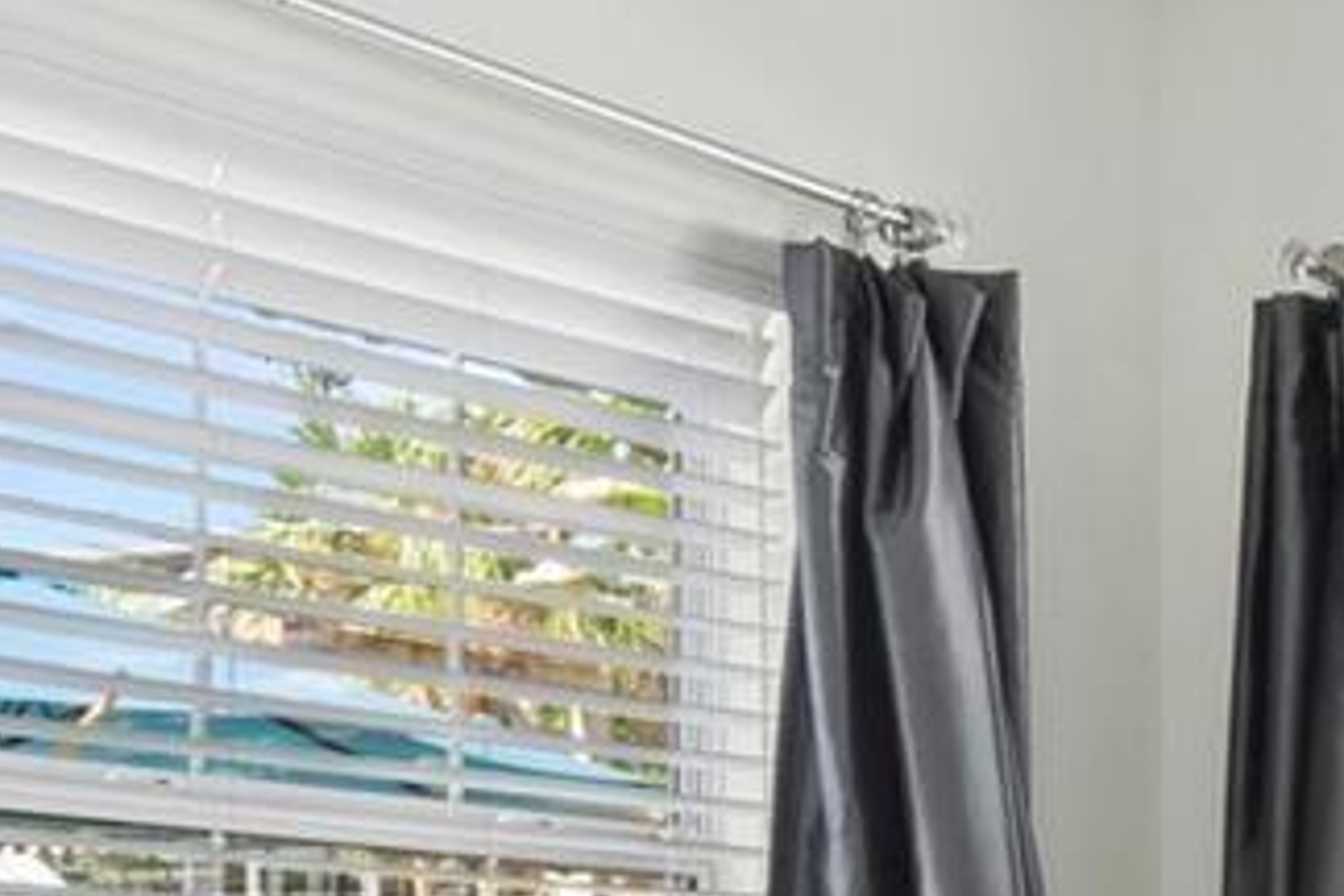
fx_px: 3041
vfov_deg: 16.6
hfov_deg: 24.6
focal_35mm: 81
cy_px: 738
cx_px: 1029
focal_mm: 11
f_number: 8
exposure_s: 1/40
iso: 200
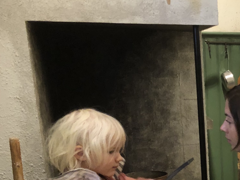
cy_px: 195
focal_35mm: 76
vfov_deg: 18.7
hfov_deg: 22.7
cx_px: 319
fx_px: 527
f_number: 1.8
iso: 100
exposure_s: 1/17
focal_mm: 3.99
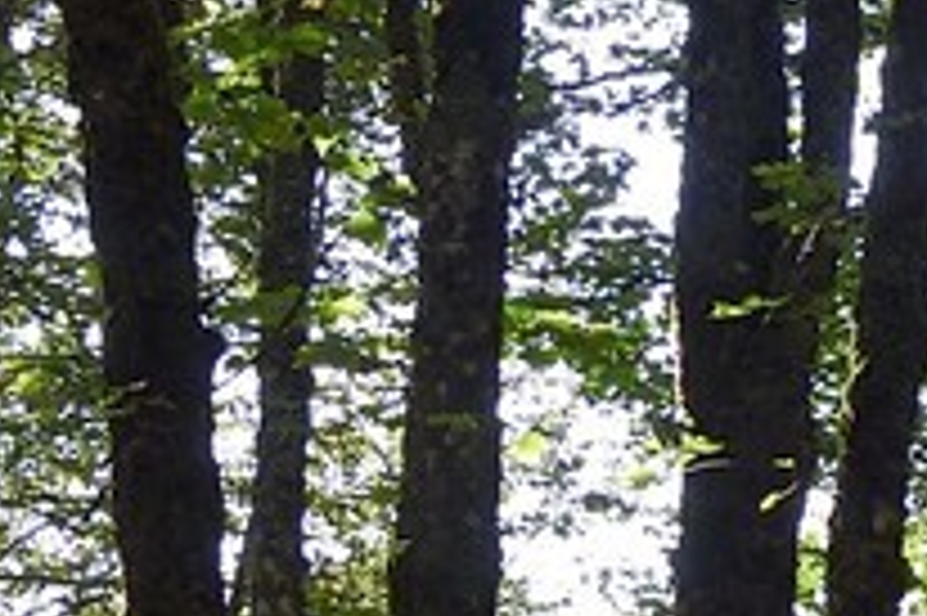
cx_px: 3236
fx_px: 6406
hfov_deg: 7.0
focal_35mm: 249
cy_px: 1142
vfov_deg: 5.4
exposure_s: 1/125
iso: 400
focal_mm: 32
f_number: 8
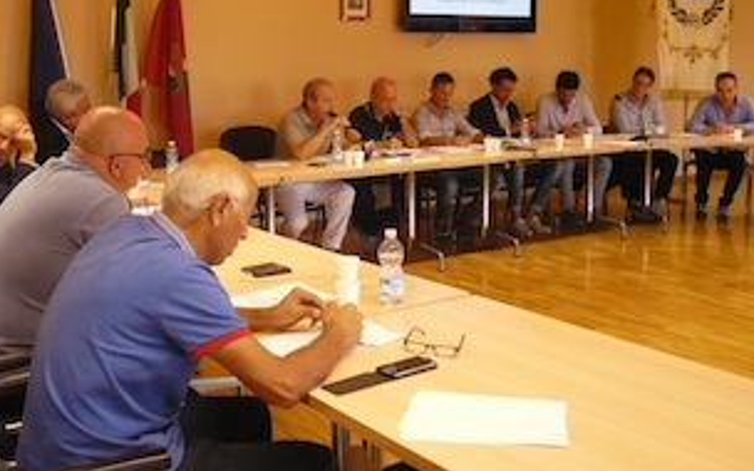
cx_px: 367
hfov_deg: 45.3
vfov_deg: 29.1
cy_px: 191
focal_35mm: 44
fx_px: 904
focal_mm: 5.8
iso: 400
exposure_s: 1/30
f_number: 2.8
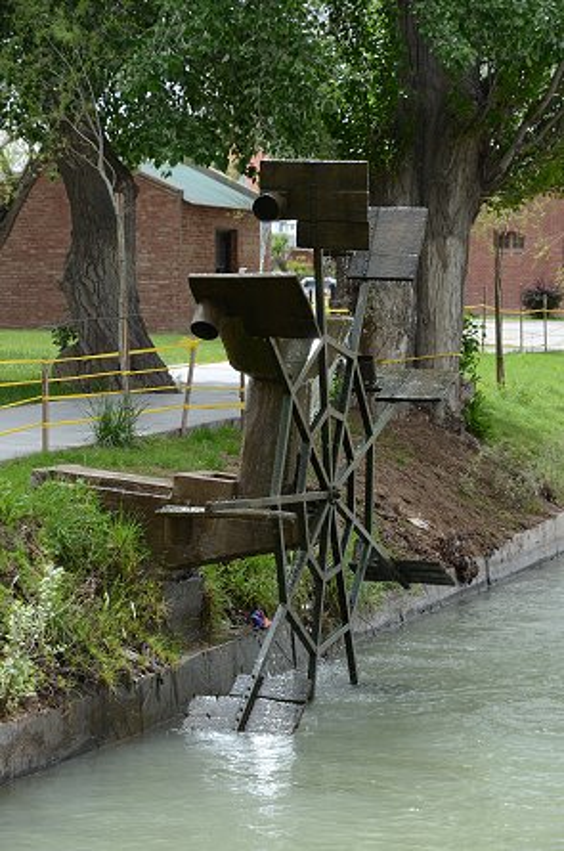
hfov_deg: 10.7
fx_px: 3008
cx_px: 282
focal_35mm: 128
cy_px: 426
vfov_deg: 16.1
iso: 160
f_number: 8
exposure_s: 1/250
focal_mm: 85
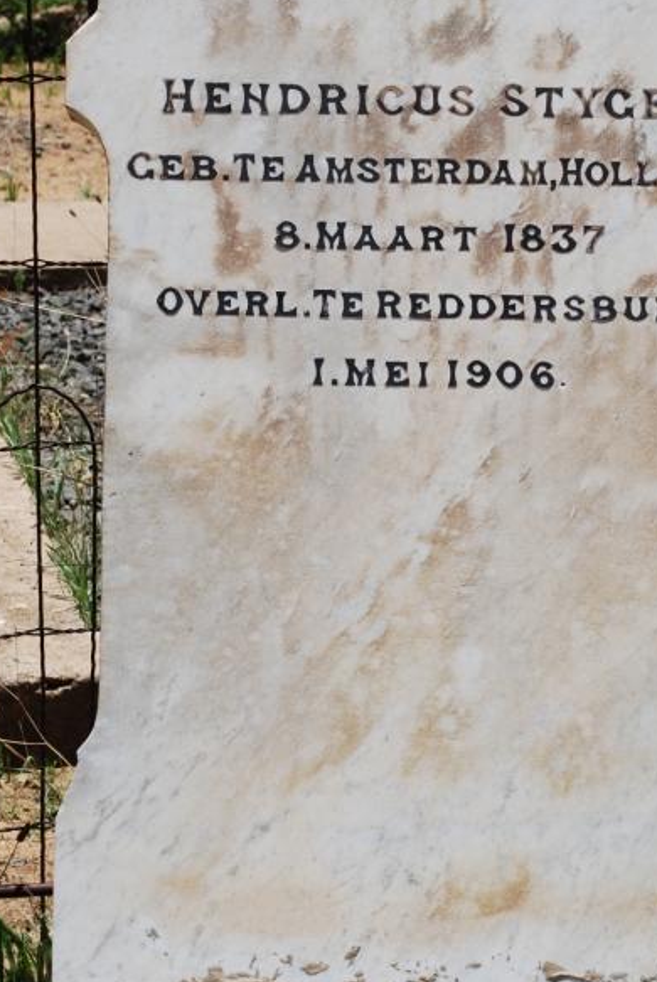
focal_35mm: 137
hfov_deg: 10.0
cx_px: 449
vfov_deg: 15.0
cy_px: 475
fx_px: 3741
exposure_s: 1/320
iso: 100
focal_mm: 52
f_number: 9
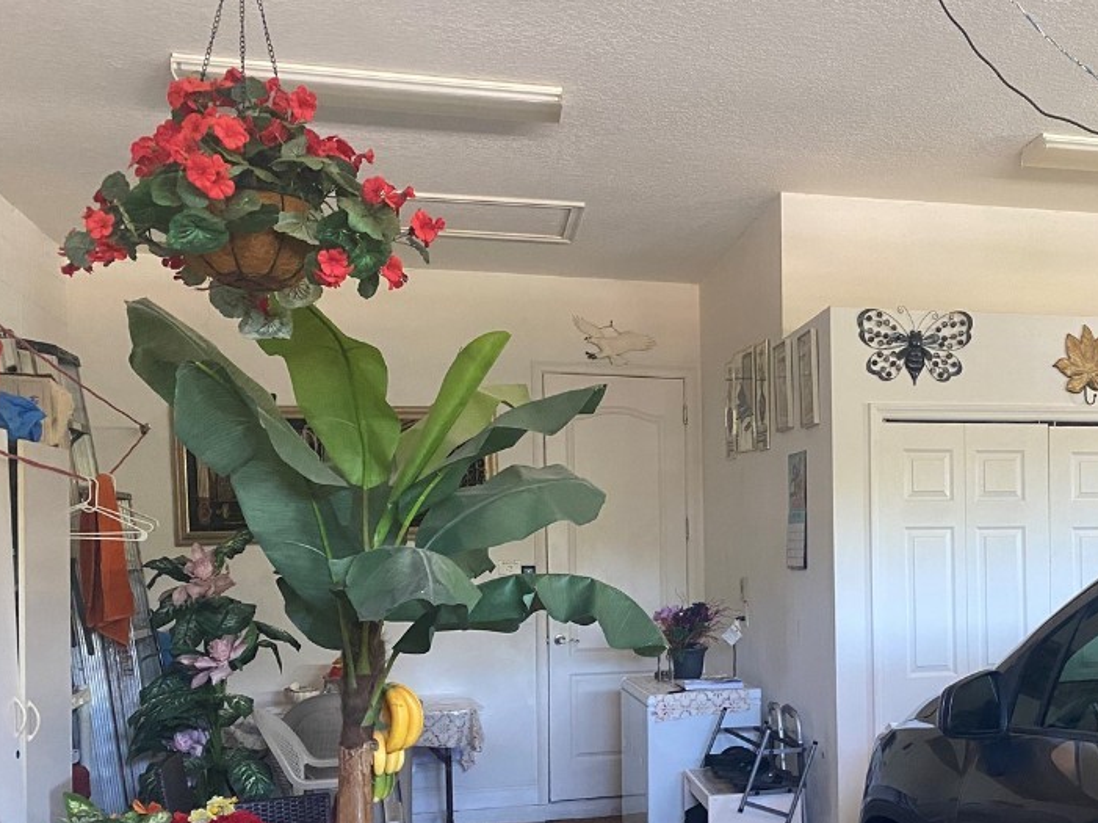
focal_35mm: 38
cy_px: 583
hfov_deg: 47.6
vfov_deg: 37.1
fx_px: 1205
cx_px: 793
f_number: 1.8
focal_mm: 4.25
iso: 320
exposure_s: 1/60
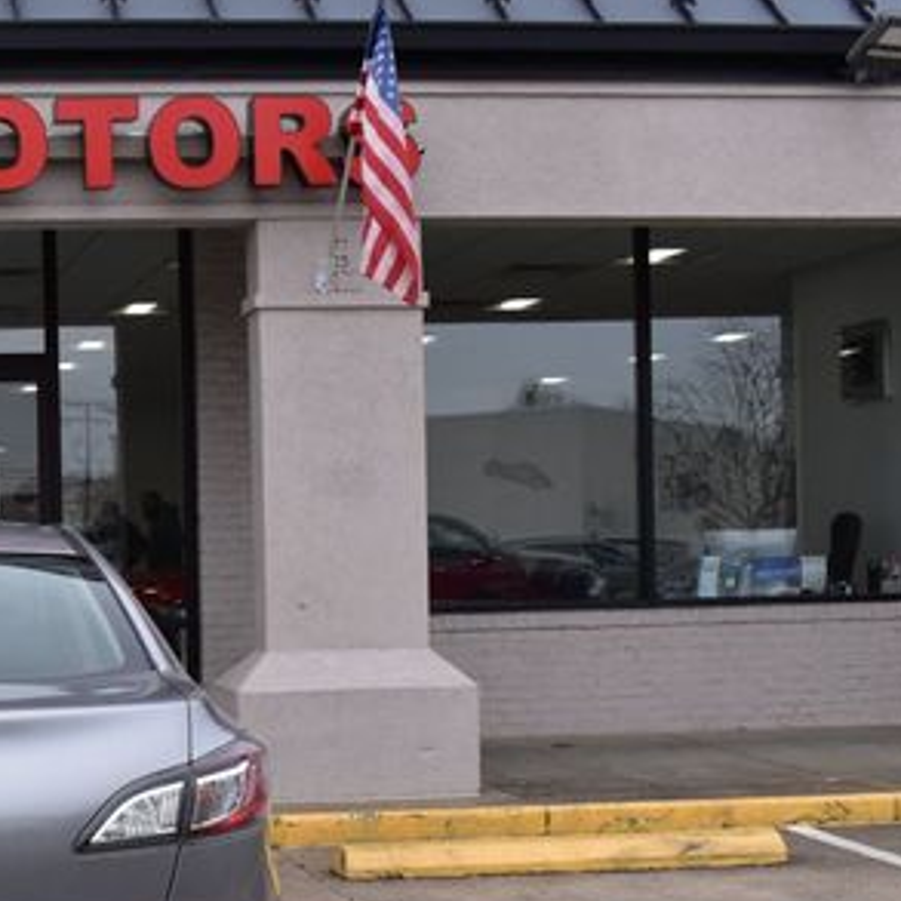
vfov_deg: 26.7
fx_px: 1882
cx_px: -65
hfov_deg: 25.2
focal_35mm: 64
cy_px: 615
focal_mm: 23
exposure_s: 1/250
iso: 400
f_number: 10
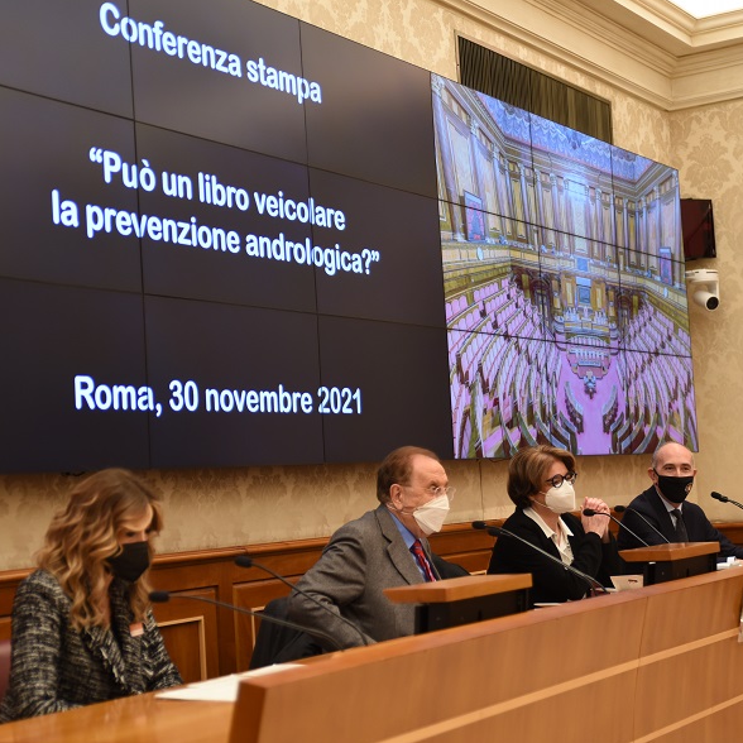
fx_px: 1578
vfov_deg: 26.5
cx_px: 365
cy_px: 369
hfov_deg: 26.5
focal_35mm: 65
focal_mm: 50
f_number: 2.8
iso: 800
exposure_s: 1/160
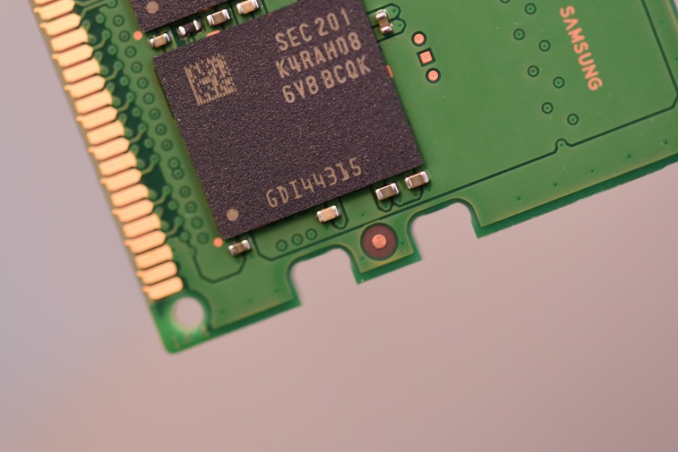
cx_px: 322
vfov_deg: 9.7
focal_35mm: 142
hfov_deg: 14.4
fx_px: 2675
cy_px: 180
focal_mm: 105
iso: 1600
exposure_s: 1/60
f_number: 5.6
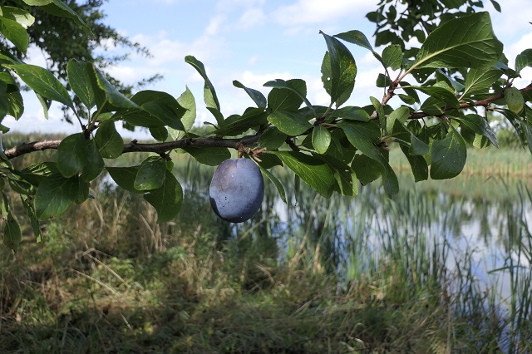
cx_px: 266
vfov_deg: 37.8
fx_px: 517
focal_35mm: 35
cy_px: 177
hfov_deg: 54.5
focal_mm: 13
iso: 125
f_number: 4
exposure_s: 1/500
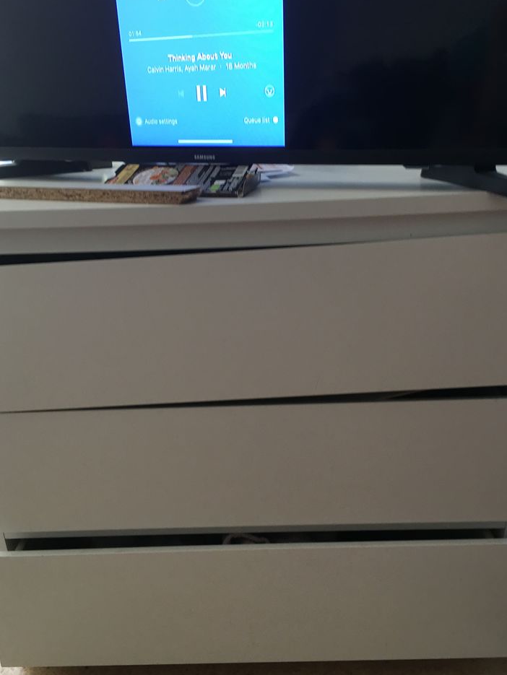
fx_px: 605
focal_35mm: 31
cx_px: 248
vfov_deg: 58.3
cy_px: 344
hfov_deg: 45.5
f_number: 2.2
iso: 50
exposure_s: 1/17
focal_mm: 4.15
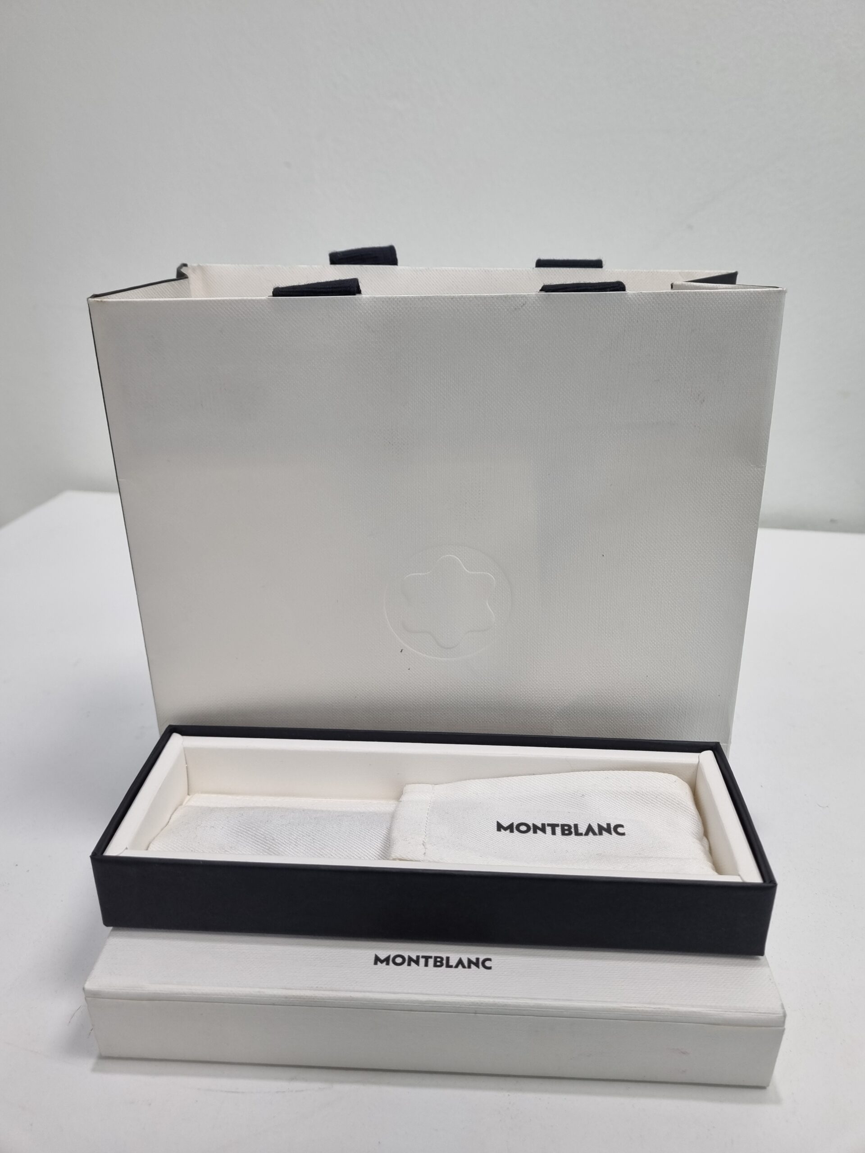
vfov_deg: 67.3
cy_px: 576
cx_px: 432
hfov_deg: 53.1
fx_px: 866
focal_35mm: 26
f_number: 1.8
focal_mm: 5.4
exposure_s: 1/100
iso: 80
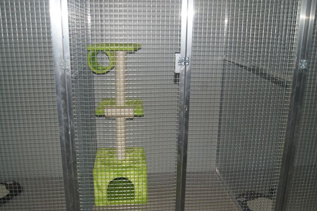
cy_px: 106
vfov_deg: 42.3
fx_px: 273
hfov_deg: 60.3
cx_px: 155
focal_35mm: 31
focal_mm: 20
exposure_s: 1/60
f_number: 5.6
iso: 400
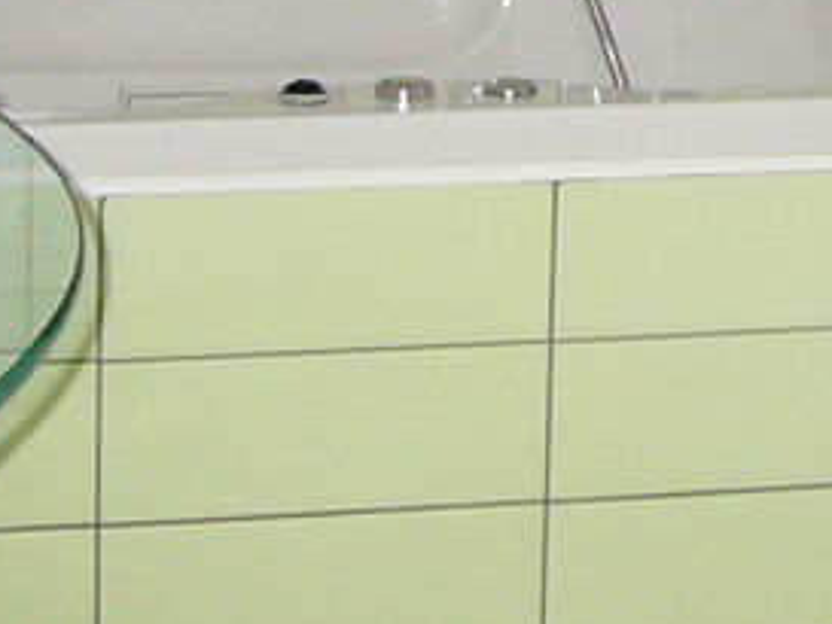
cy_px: -578
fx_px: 3943
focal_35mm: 164
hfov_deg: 11.9
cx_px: 838
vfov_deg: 8.6
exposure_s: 1/60
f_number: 2.8
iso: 200
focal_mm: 5.8
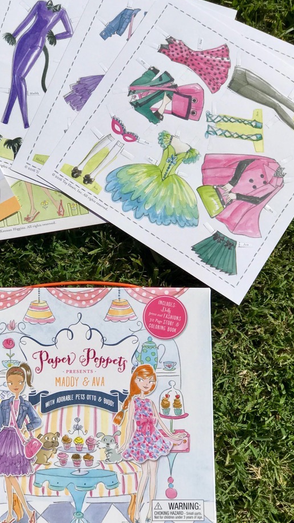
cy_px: 253
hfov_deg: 15.6
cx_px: 78
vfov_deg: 27.5
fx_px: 1067
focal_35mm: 77
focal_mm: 6.6
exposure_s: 1/3831
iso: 20
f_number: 2.8
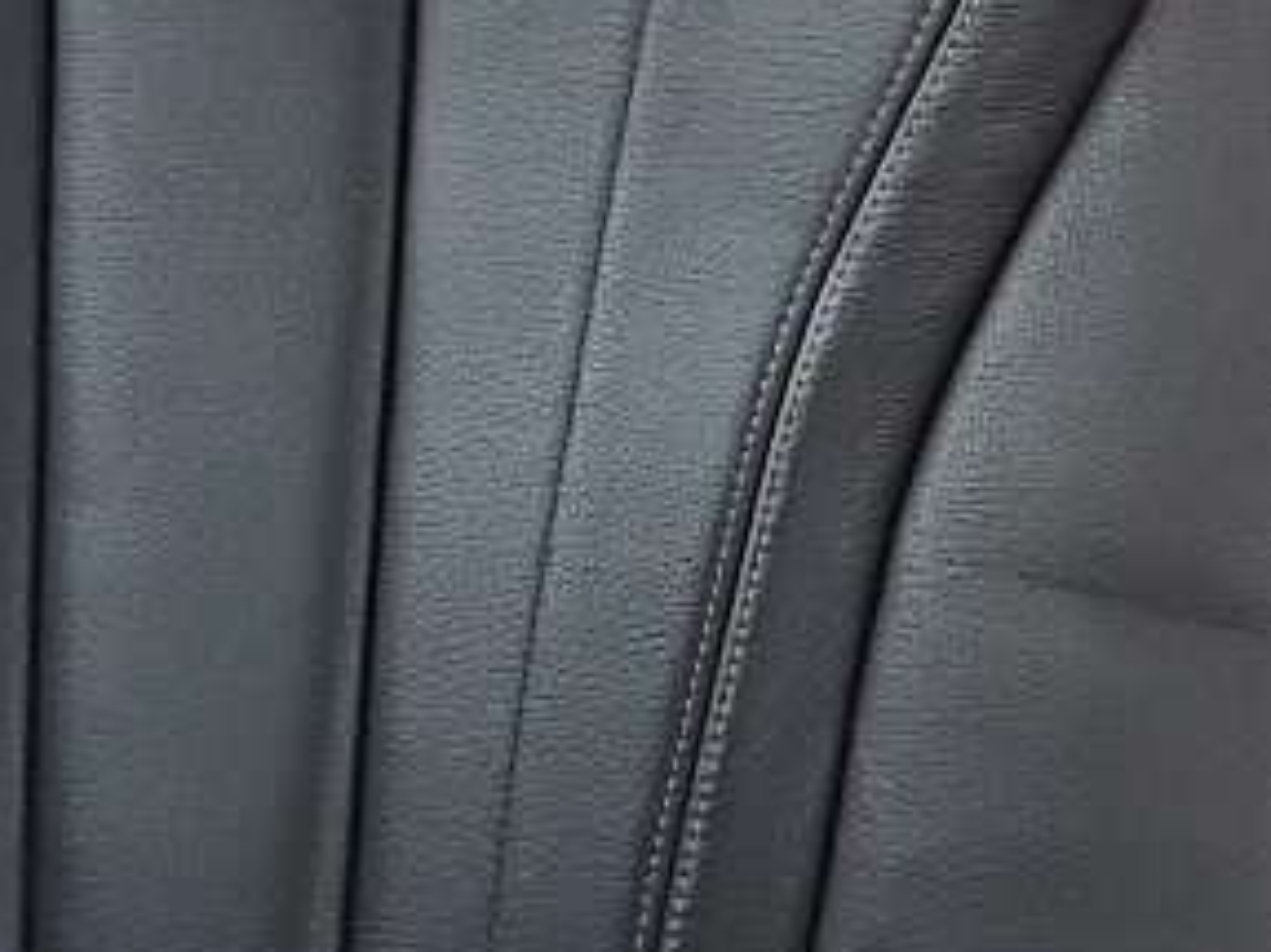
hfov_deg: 13.0
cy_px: 275
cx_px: 1833
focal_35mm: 145
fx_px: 5322
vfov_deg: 10.2
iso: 83
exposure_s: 1/60.2
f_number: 1.5
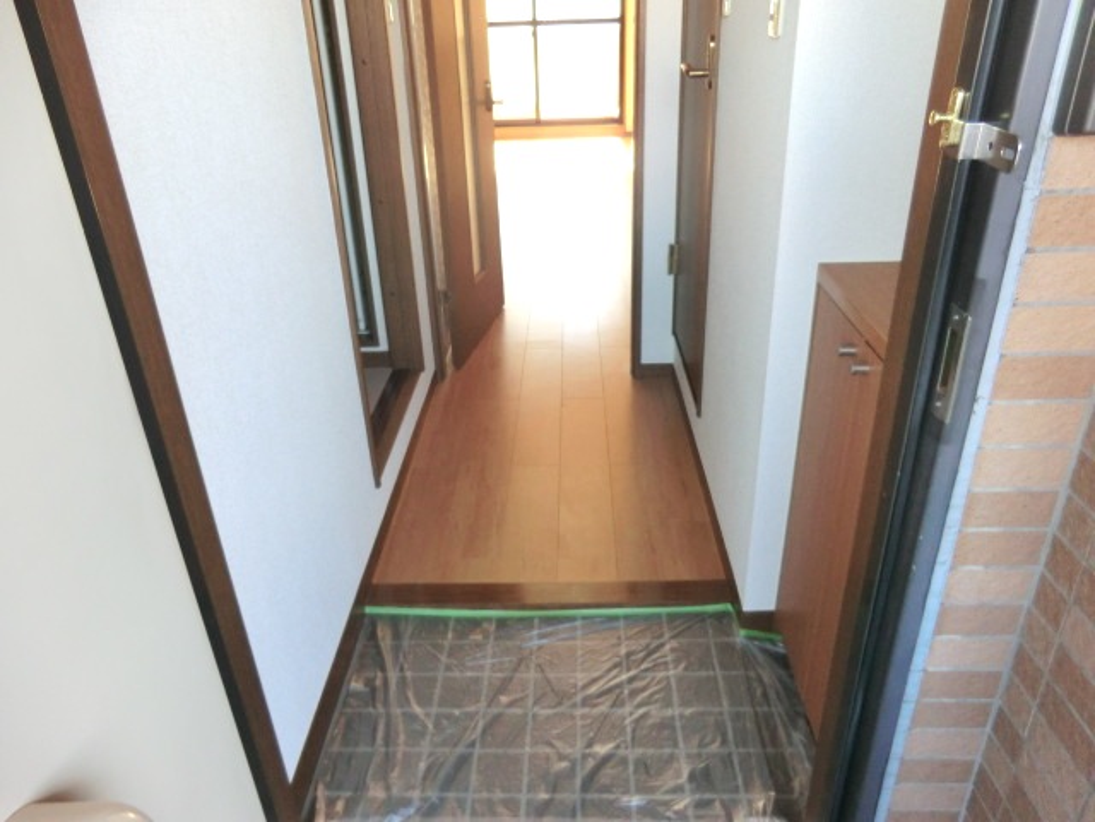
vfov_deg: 56.8
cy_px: 411
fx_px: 759
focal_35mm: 24
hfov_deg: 71.6
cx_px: 548
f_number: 3.2
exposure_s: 1/60
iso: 160
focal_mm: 4.3
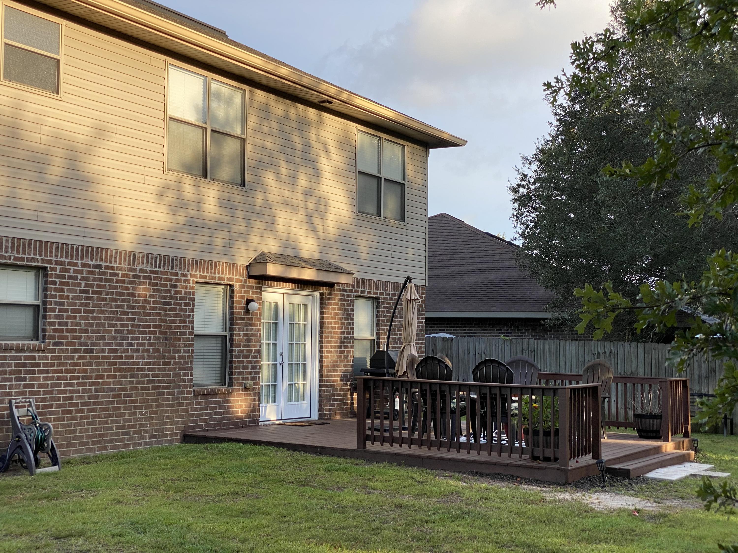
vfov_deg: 28.0
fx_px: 1109
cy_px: 276
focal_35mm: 52
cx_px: 369
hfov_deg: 36.8
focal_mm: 6
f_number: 2
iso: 20
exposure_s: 1/475
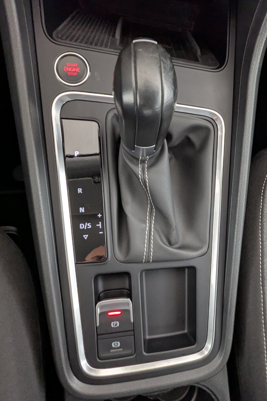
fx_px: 256
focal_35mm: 23
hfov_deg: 54.3
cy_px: 203
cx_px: 173
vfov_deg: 76.1
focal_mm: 2.35
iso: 181
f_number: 2.2
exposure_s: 1/27.1
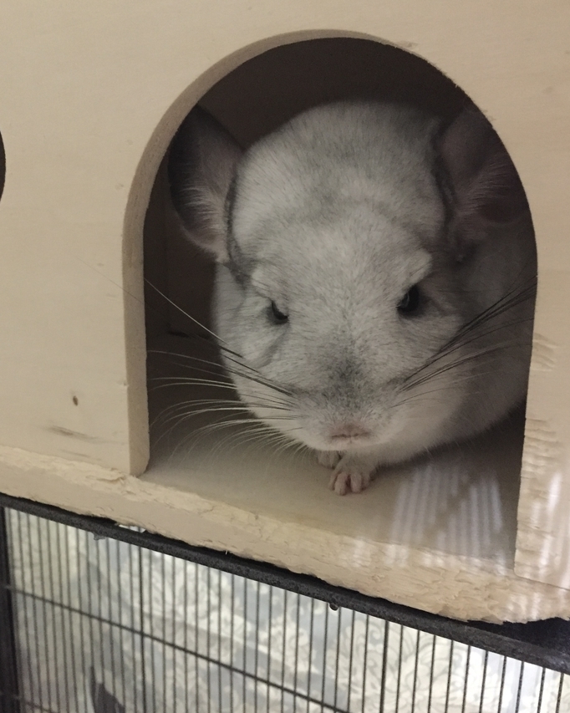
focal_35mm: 34
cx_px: 254
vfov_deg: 52.9
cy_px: 361
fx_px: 717
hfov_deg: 43.3
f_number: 2.2
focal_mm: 4.15
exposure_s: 1/15
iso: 640
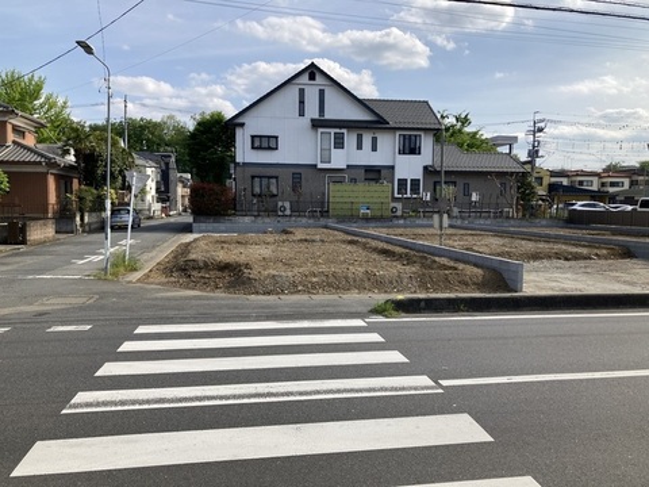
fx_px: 525
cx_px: 324
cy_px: 244
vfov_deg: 49.7
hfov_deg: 63.4
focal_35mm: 28
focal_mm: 3.99
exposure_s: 1/2114
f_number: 1.8
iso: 20
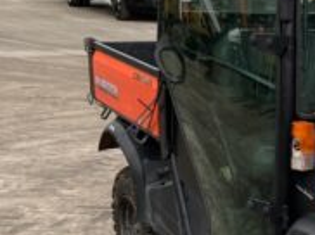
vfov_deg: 14.4
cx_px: 469
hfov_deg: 17.4
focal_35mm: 102
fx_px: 927
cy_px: 194
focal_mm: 3
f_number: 1.8
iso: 16
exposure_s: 1/200
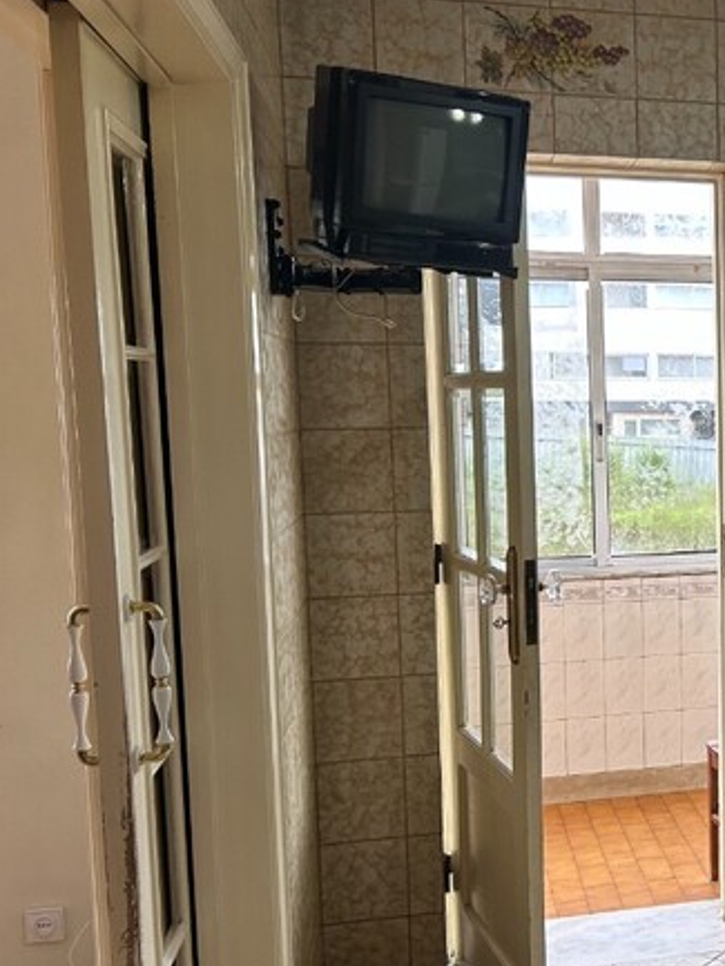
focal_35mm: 48
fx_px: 1340
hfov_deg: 26.8
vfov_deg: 39.6
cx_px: 872
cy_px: 538
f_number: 1.5
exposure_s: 1/100
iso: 80
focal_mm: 5.7
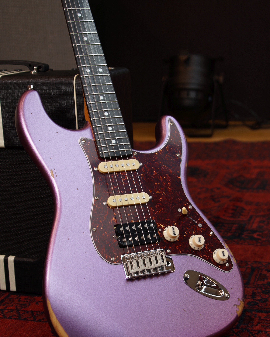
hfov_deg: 22.5
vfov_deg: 27.8
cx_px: 135
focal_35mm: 68
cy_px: 202
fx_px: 679
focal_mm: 40
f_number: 5
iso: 100
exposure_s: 1/20
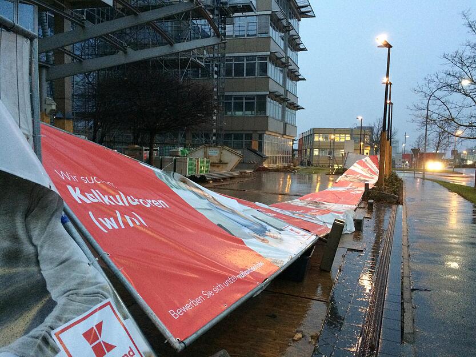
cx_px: 238
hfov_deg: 61.7
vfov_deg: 48.2
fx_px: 399
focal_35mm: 29
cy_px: 178
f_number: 2.2
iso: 250
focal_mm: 4.15
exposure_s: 1/25
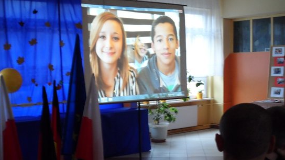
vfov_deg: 21.3
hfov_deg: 37.2
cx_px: 139
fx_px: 423
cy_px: 121
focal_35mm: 56
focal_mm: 7.8
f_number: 3.2
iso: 400
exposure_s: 1/8
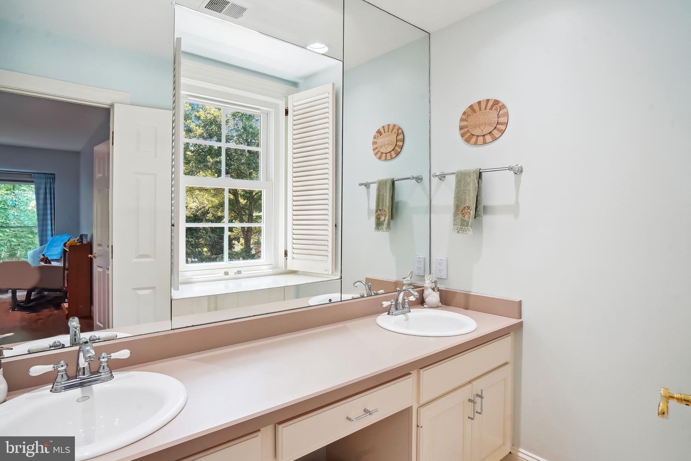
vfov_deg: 67.4
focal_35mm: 18
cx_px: 346
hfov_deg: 90.0
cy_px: 230
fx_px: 345
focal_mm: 18
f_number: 8
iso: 100
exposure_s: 1/15
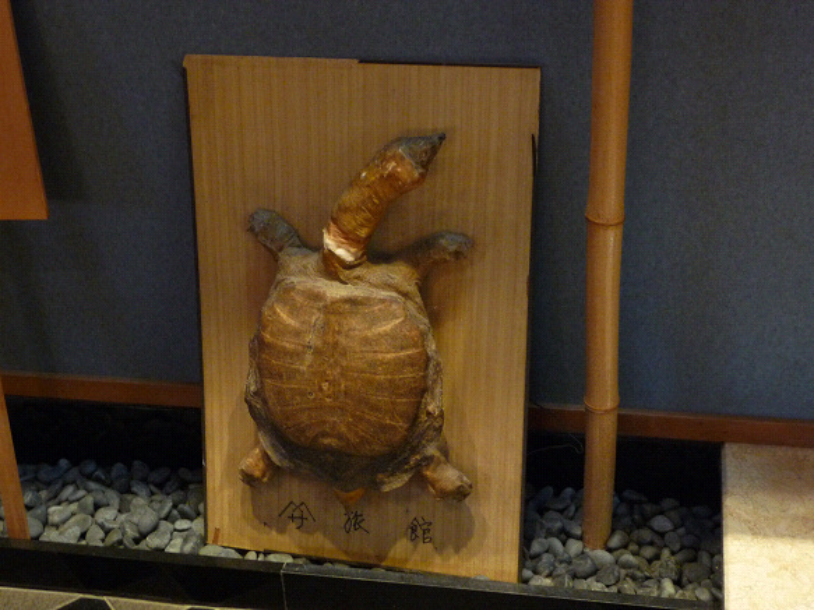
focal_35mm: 55
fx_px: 1293
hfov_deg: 34.9
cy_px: 305
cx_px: 407
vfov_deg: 26.6
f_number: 4.3
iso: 400
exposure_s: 1/8
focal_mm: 9.3
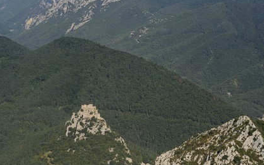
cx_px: 132
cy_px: 82
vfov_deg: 12.1
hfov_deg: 19.3
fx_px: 777
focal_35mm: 108
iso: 400
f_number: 8
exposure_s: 1/1000
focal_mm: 105
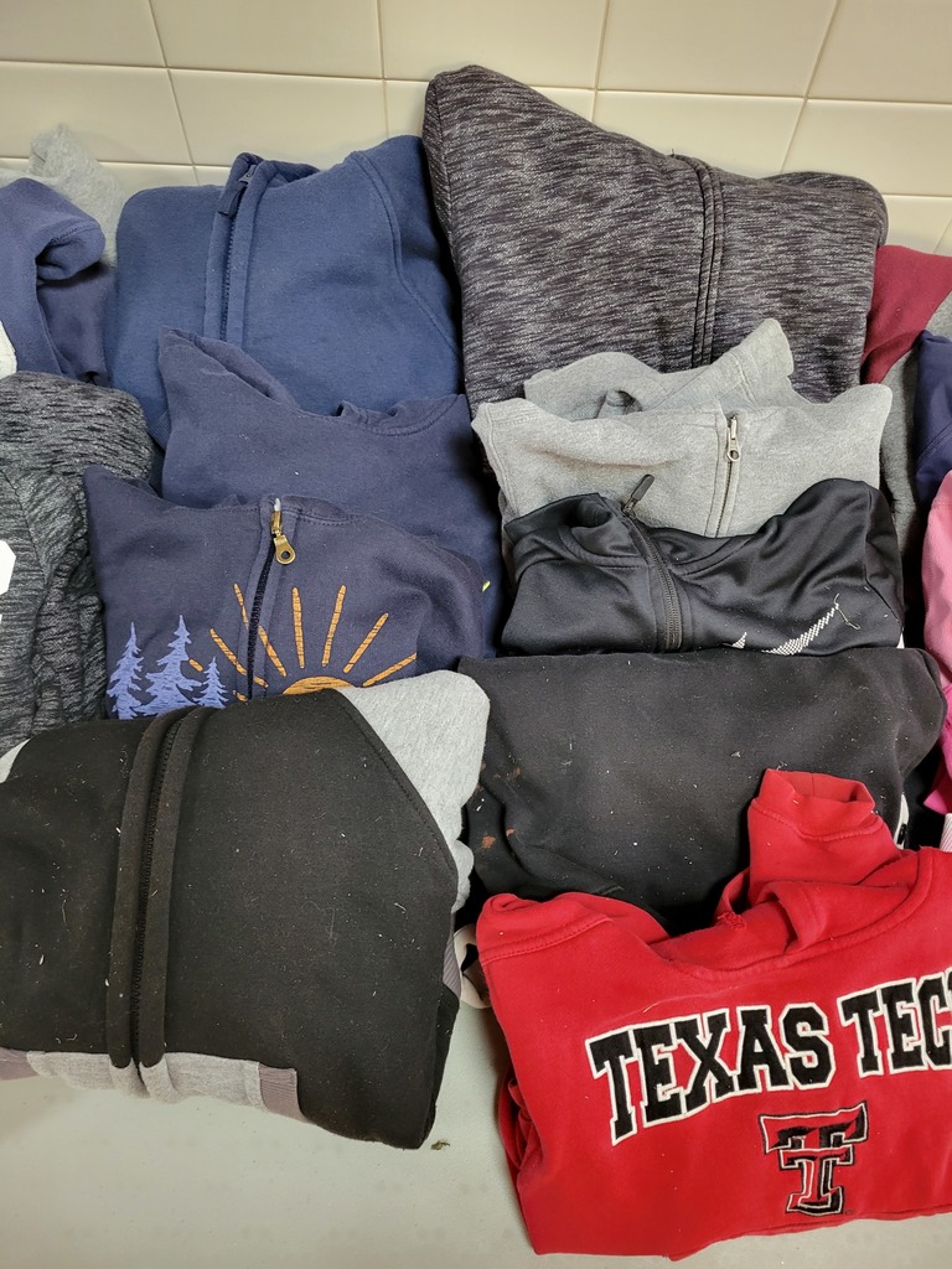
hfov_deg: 53.1
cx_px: 476
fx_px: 953
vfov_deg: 67.3
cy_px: 634
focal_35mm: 26
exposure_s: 1/40
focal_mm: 5.4
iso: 320
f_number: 1.8
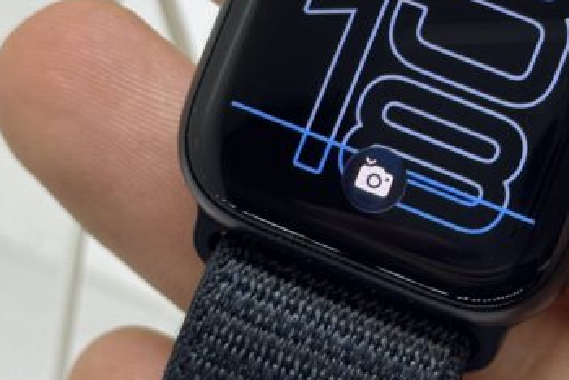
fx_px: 2104
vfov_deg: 10.3
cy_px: 69
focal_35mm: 133
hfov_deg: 15.3
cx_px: 424
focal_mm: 6.76
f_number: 1.78
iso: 64
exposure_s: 1/121
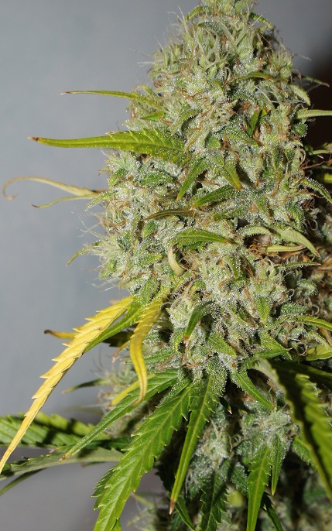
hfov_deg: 22.6
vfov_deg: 35.3
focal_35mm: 57
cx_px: 242
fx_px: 825
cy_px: 354
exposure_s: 1/50
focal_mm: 20
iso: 200
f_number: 5.6
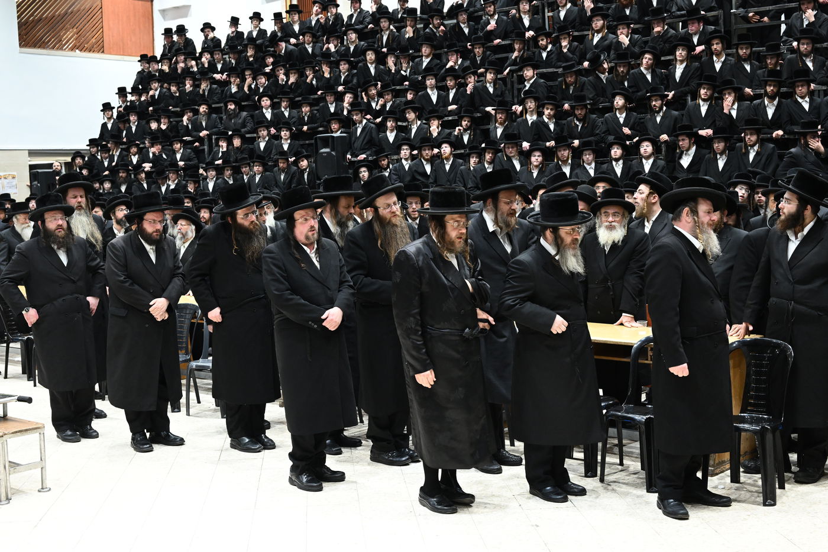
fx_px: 1058
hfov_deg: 42.7
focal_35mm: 46
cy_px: 276
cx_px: 414
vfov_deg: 29.2
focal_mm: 46
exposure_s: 1/100
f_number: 5.6
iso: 4000
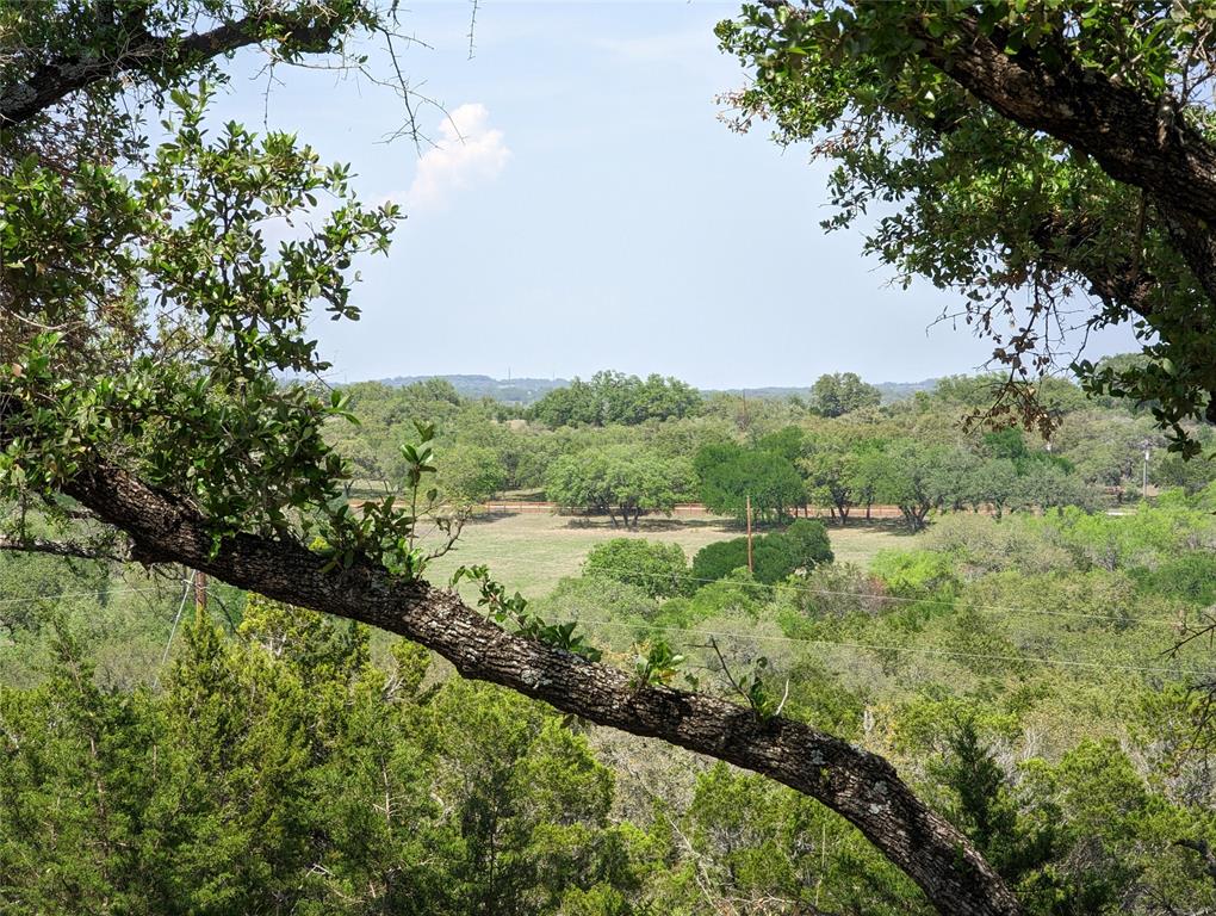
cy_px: 458
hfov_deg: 18.9
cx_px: 608
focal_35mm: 104
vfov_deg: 14.3
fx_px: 3659
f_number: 3.5
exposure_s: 1/351
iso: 46
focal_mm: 19
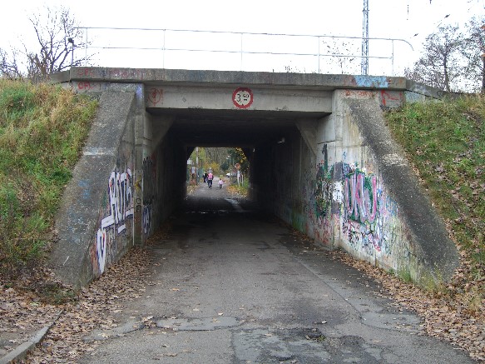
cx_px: 242
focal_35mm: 38
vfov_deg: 37.7
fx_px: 532
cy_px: 182
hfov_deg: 49.0
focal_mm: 7.9
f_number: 2.8
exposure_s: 1/60
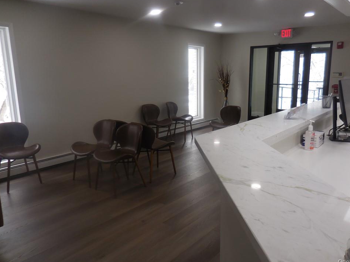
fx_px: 273
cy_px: 125
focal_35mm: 27
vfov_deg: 51.3
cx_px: 186
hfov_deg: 65.3
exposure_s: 1/80
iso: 125
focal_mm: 4.5
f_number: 3.3
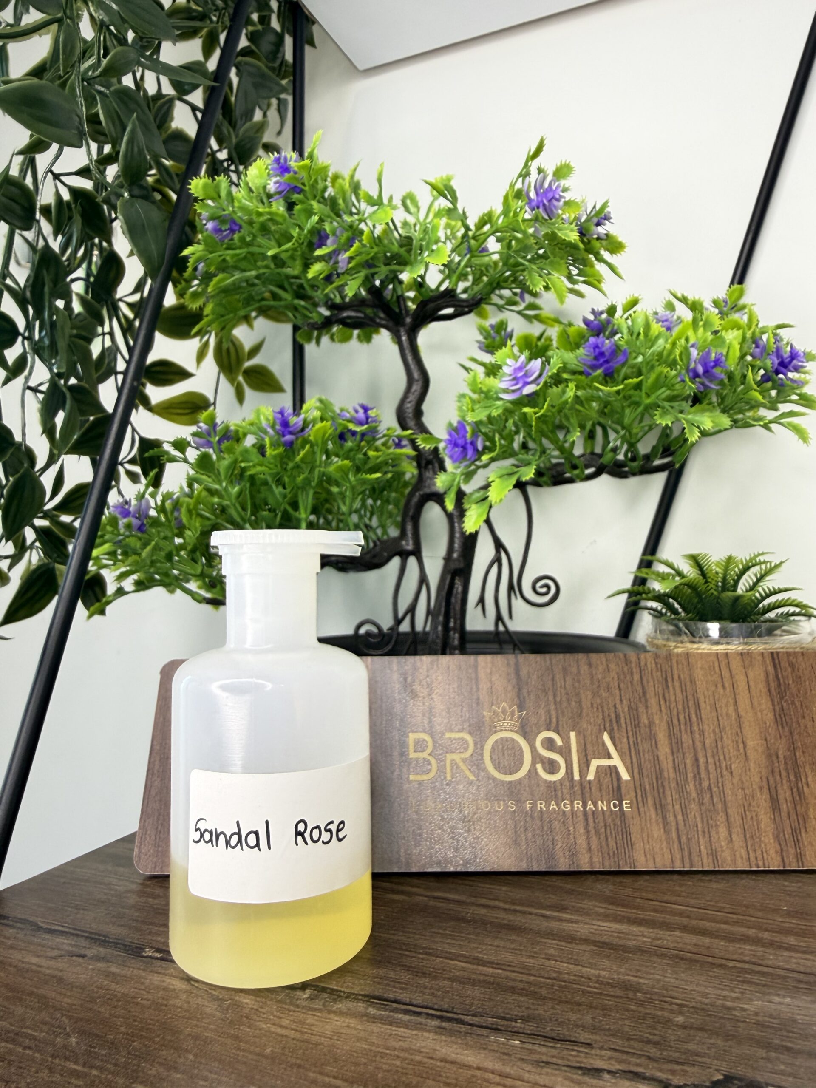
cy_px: 544
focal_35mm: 24
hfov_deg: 56.8
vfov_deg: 71.6
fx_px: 754
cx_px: 408
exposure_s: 1/100
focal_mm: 2.22
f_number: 2.2
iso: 160
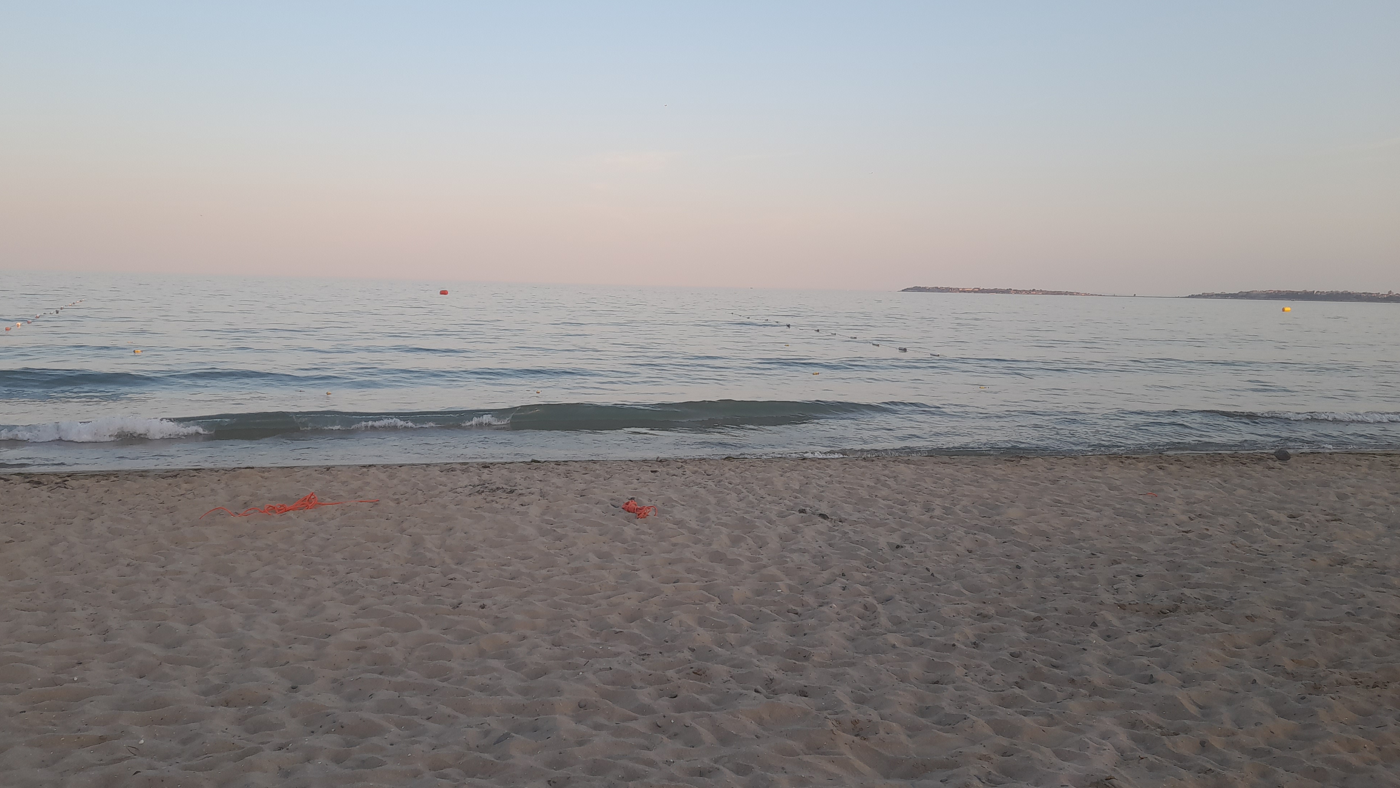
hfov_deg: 67.9
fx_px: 1039
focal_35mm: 28
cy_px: 327
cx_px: 682
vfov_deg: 41.4
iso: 20
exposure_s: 1/148
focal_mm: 4.6
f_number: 2
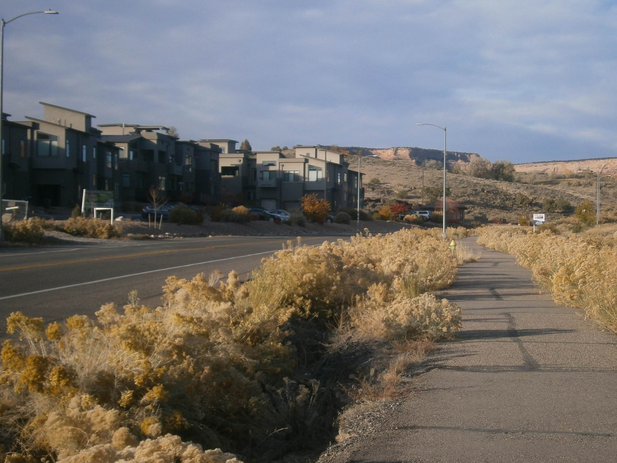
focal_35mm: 76
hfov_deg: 25.6
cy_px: 282
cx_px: 384
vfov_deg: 19.4
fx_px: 1355
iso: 80
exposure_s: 1/500
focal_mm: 10.7
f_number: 3.9
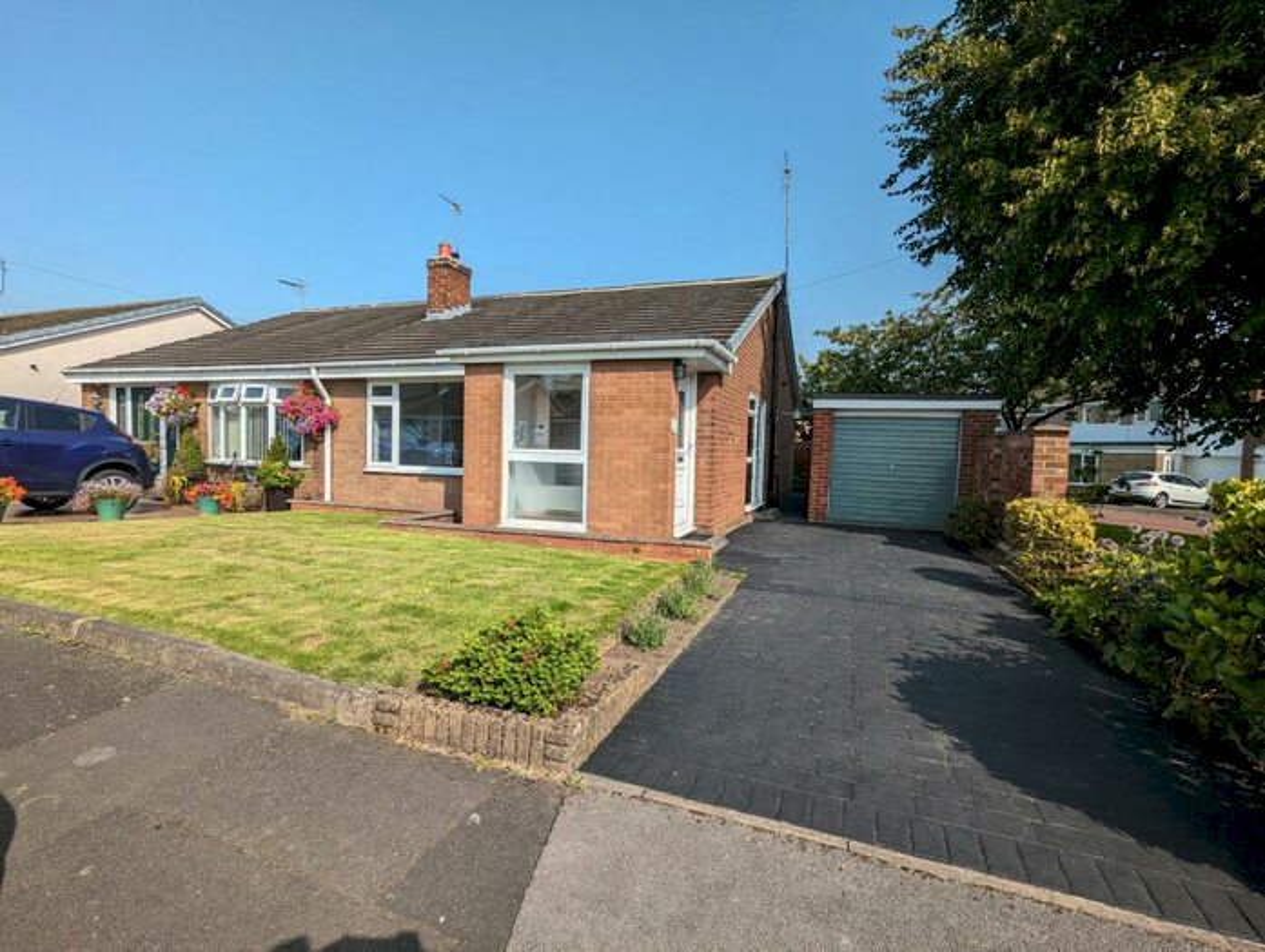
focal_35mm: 16
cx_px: 632
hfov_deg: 94.4
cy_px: 476
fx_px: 586
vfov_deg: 78.3
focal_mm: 2.35
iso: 45
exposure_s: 1/1686
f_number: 2.2
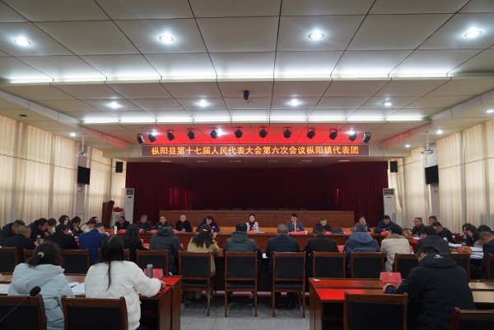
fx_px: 329
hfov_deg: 73.7
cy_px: 165
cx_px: 247
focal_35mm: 24
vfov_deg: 53.1
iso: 400
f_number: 4
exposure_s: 1/30
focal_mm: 24
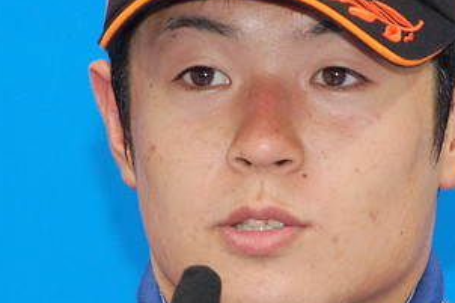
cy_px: 175
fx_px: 7480
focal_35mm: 592
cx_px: 270
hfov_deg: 3.5
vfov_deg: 2.3
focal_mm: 165
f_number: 8
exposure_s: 1/60
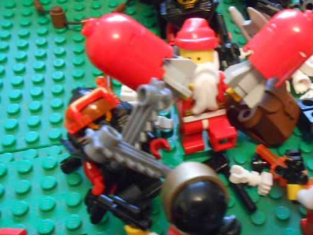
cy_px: 143
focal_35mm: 47
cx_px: 227
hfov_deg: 39.6
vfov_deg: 30.8
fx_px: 425
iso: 800
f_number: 3.8
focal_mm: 5.3
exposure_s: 1/3
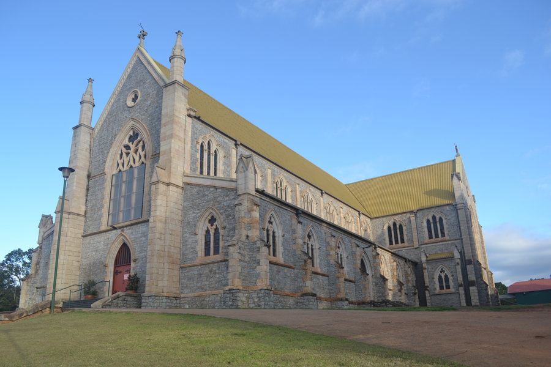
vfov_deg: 47.9
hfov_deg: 67.4
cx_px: 276
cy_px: 184
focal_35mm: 27
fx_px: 413
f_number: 5.6
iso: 100
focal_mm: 18
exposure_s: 1/125
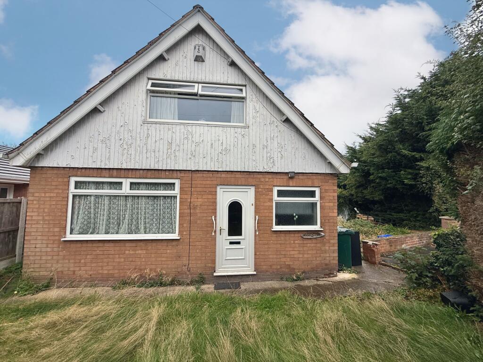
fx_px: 195
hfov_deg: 102.1
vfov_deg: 85.7
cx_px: 242
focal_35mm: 14
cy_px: 181
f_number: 2.2
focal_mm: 2.22
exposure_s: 1/228
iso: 50
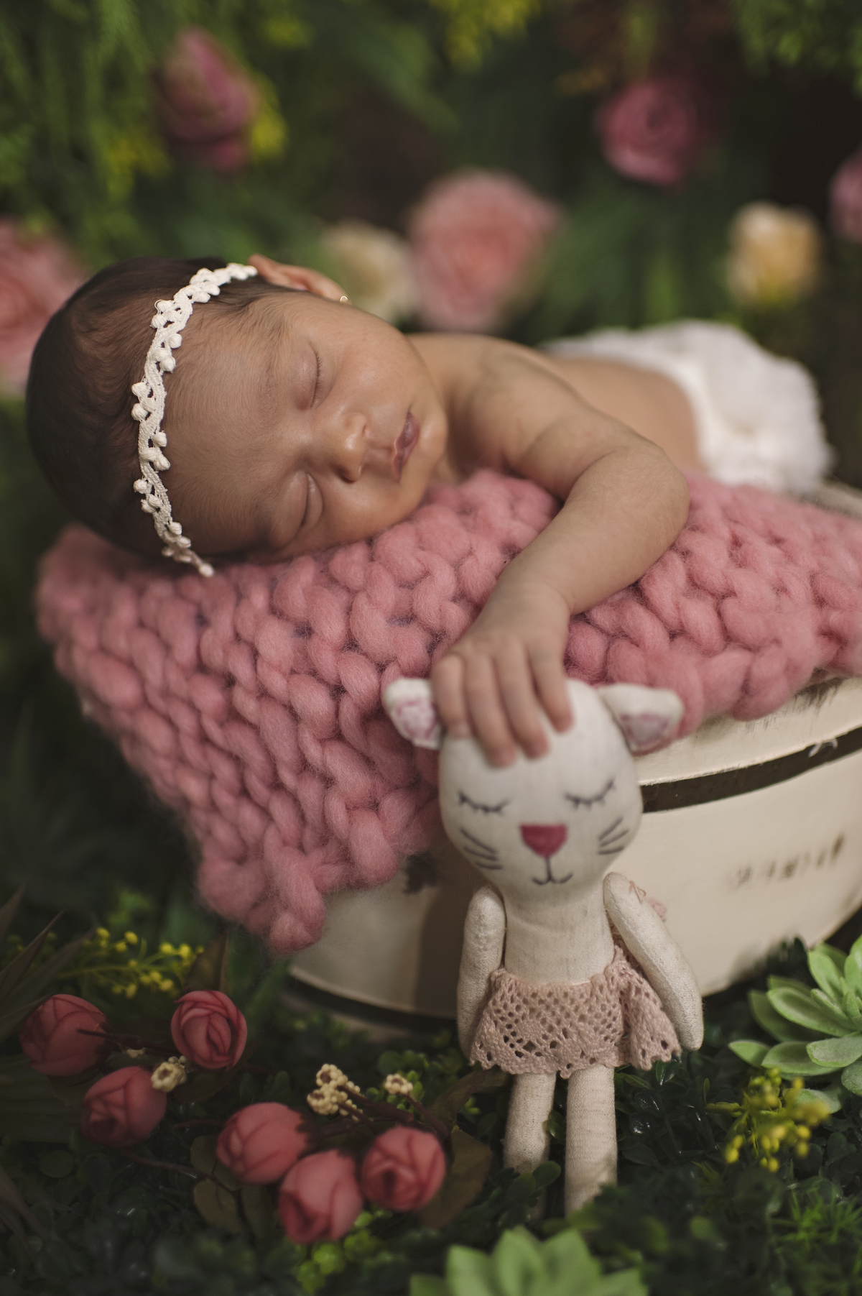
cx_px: 431
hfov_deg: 37.8
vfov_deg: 54.5
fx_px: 1258
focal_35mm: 35
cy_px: 648
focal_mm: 35
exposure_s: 1/250
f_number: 1.6
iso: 400
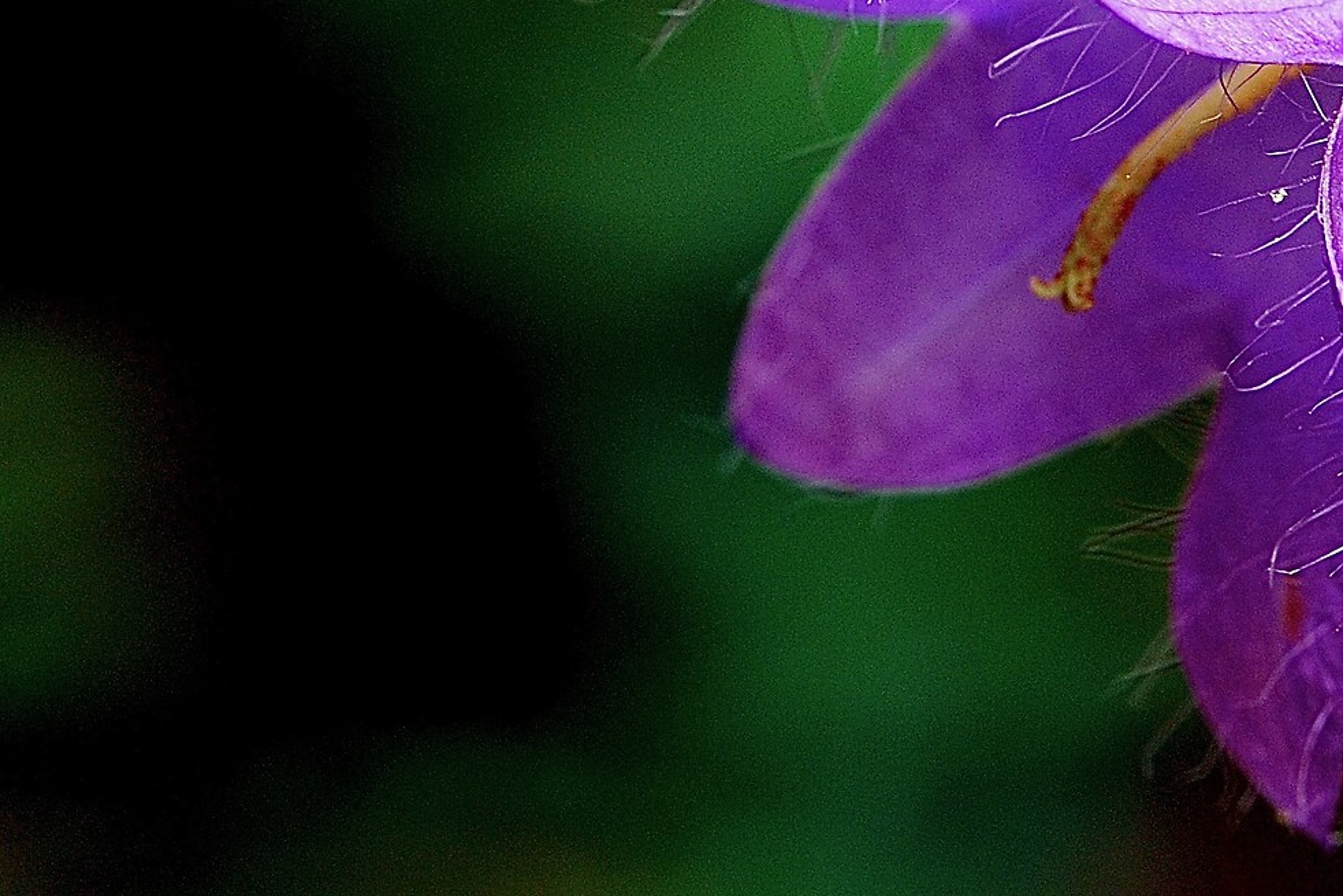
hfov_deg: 5.3
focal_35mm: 385
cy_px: -19
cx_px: 1028
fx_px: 14372
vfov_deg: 3.6
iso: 160
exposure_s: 1/8
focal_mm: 105
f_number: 10
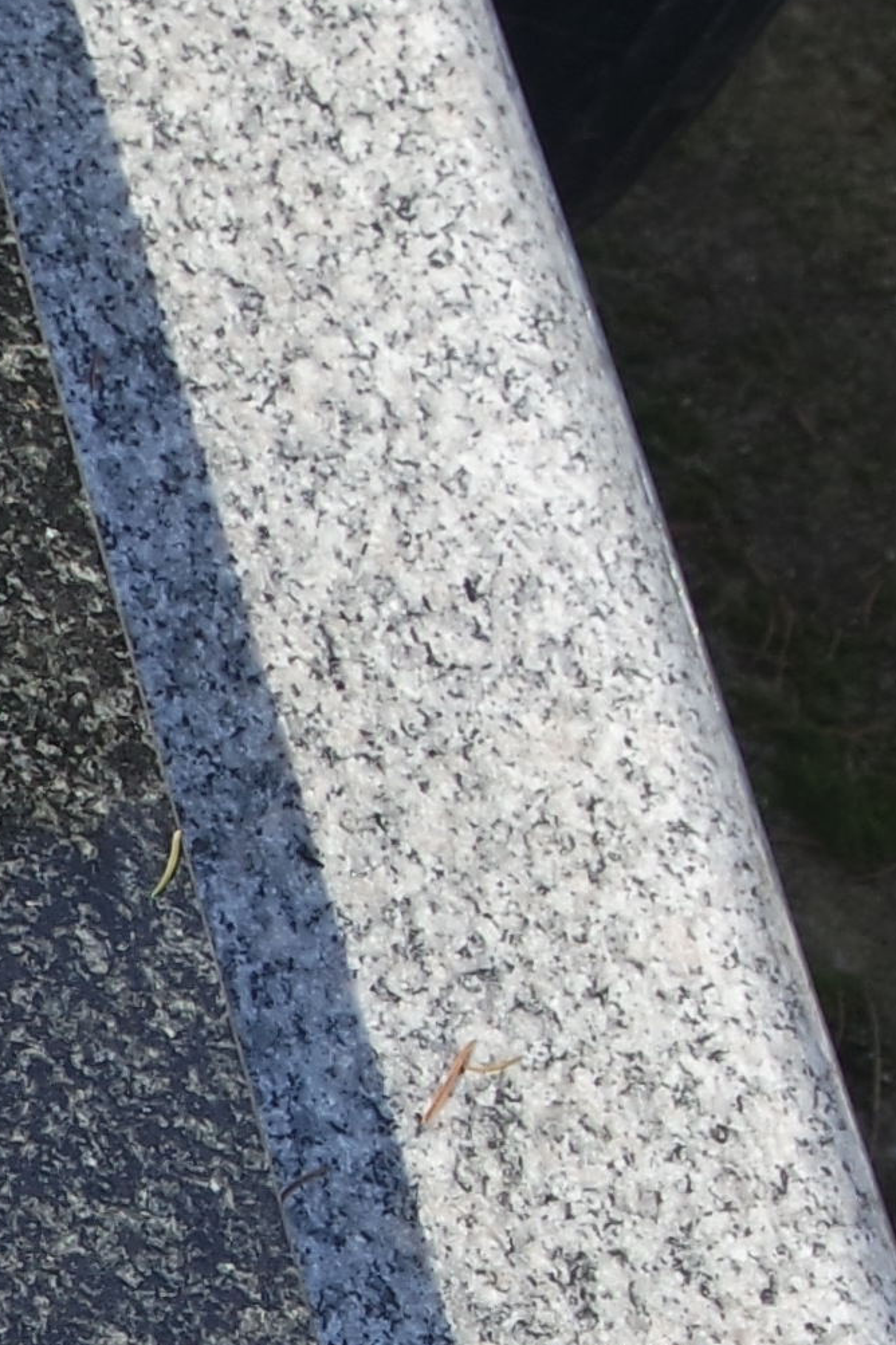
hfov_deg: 8.1
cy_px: 1655
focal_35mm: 131
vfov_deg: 15.1
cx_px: -2185
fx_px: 4894
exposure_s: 1/200
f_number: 5
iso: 100
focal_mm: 16
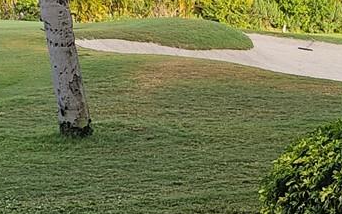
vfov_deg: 11.4
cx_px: 290
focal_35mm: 114
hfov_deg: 18.1
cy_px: 199
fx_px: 1063
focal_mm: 6.3
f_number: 1.7
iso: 12
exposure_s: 1/60
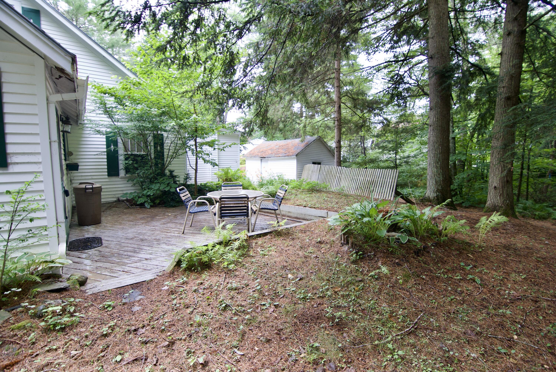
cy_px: 186
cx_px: 278
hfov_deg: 94.9
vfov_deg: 72.2
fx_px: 255
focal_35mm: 16
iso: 200
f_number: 3.2
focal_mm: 11
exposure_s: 1/40
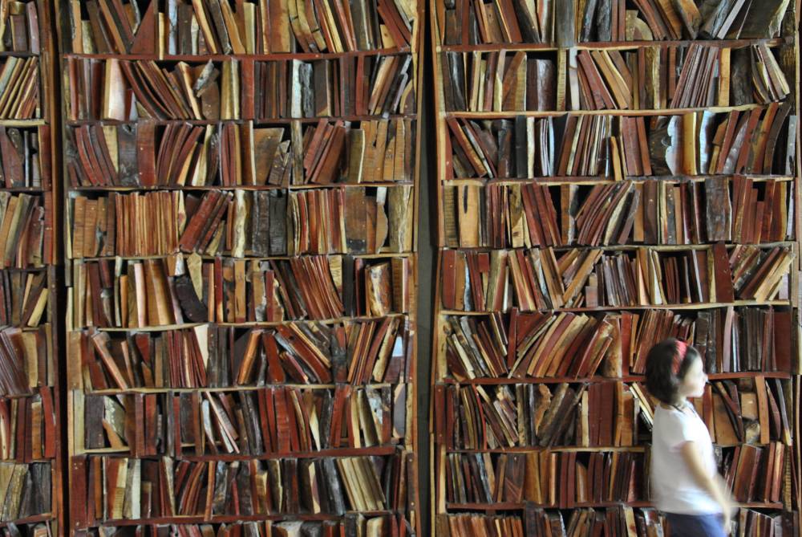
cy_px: 268
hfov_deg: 46.4
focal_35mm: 42
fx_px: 937
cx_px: 401
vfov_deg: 32.0
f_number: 7.1
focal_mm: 28
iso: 800
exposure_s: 1/8
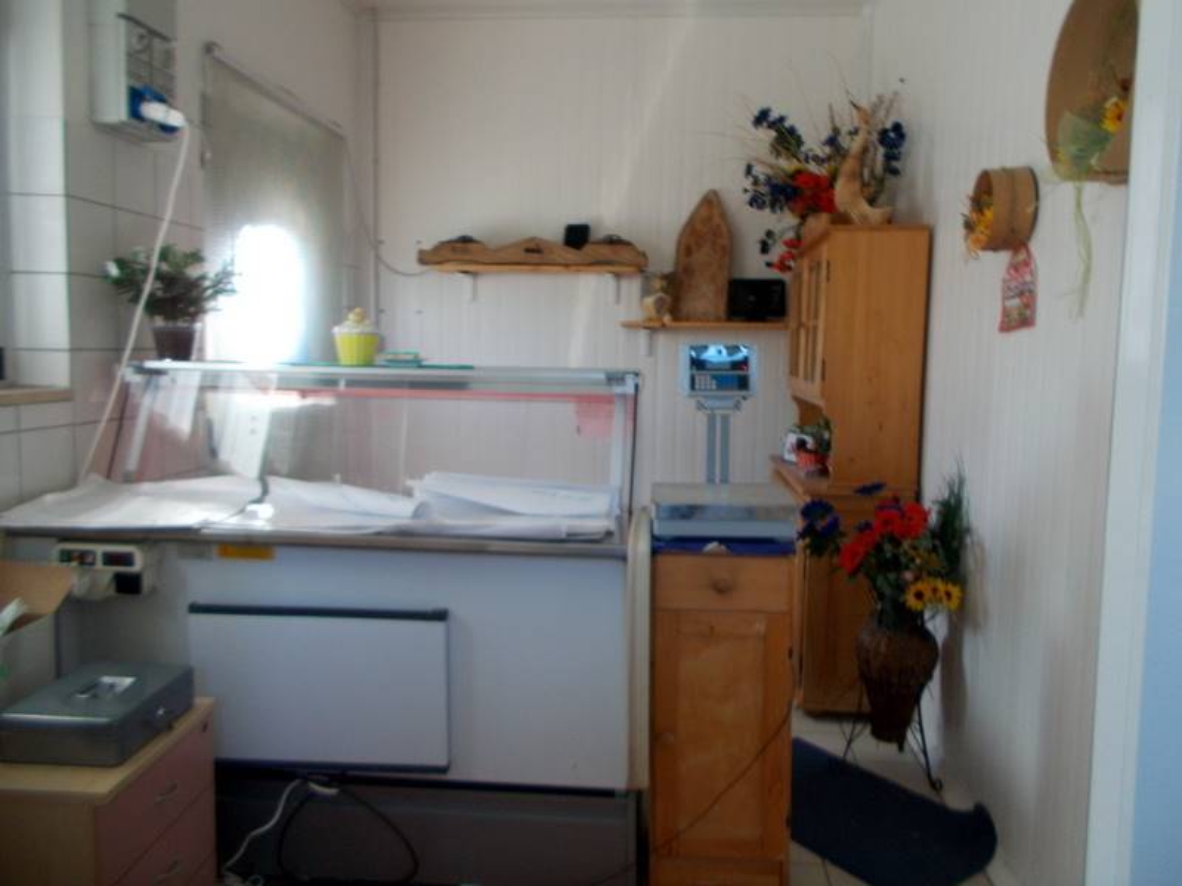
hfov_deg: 67.3
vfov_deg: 53.1
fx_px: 888
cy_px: 443
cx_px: 591
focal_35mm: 26
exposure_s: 1/25
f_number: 3.2
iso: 160
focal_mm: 4.6
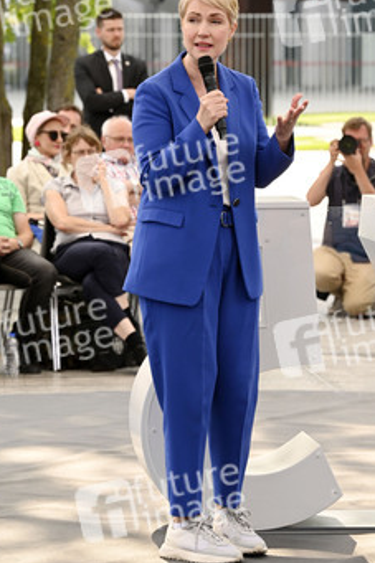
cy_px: 256
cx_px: 208
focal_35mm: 211
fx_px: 3300
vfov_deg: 9.8
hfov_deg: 6.5
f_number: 9
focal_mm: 180
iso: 2000
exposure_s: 1/1000
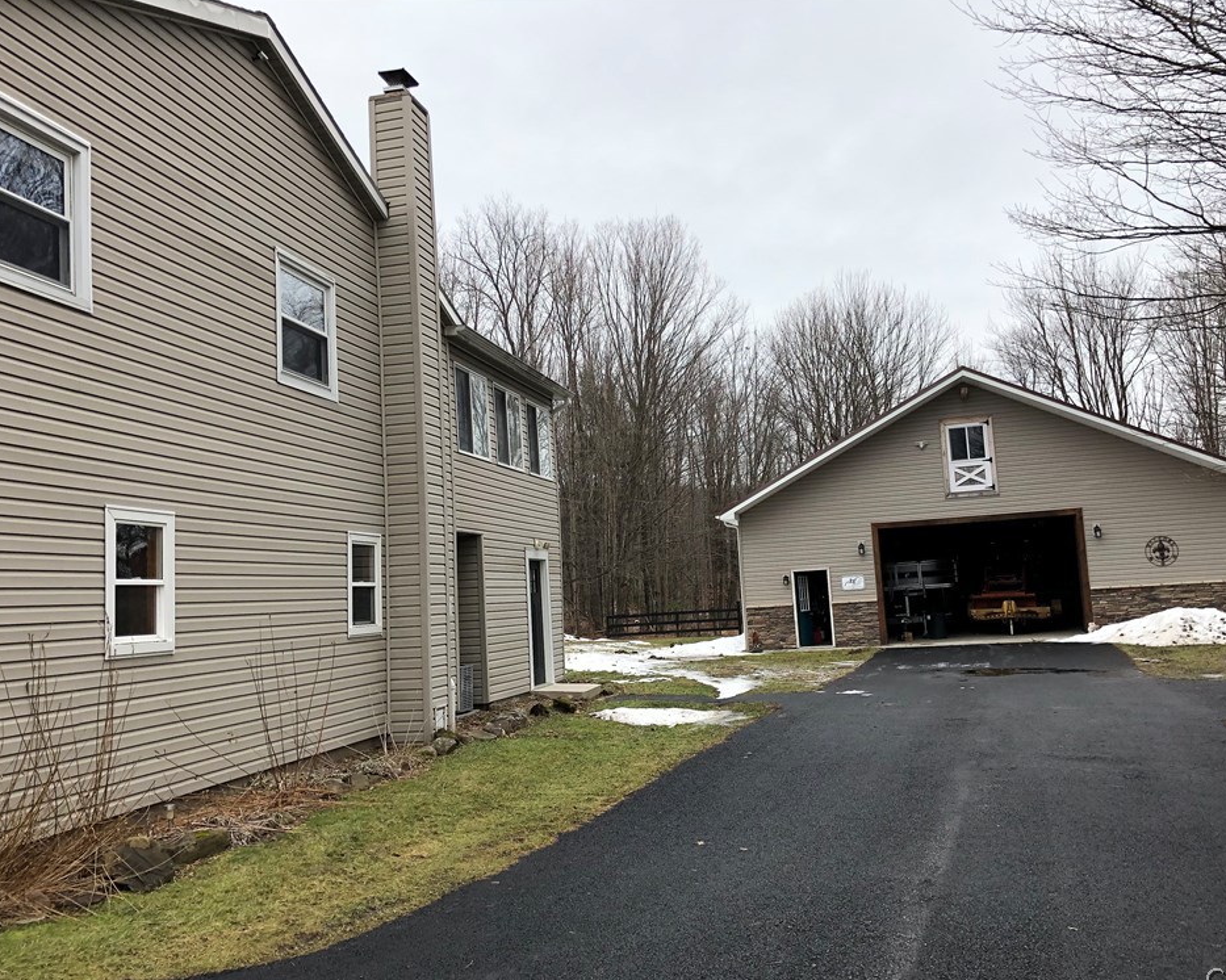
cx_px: 623
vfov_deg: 48.5
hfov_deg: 58.8
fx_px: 1088
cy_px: 497
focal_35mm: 30
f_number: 1.8
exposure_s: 1/315
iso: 20
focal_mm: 4
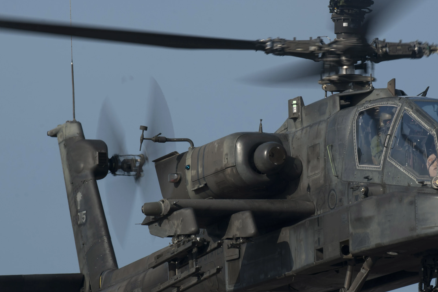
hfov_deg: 6.2
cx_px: 298
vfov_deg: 4.1
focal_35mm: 333
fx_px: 4049
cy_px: 177
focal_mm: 200
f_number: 13
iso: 200
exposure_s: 1/160
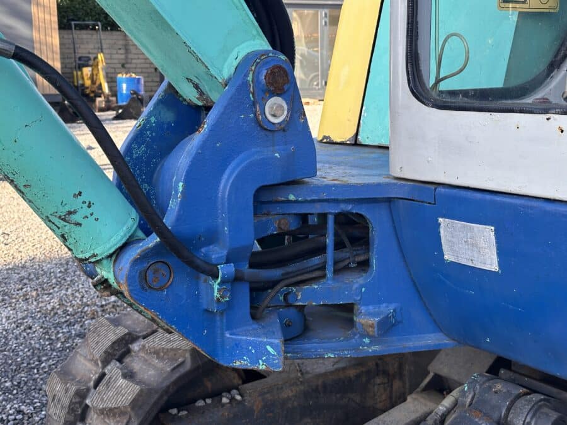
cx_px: 284
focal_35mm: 48
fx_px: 786
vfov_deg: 30.3
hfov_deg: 39.7
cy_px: 212
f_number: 1.78
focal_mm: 6.86
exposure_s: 1/334
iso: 64
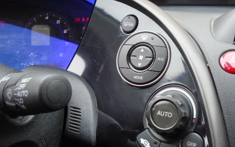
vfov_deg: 38.3
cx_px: 140
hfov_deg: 57.7
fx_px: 211
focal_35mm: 33
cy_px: 70
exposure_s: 1/50
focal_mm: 4.6
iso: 100
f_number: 3.2
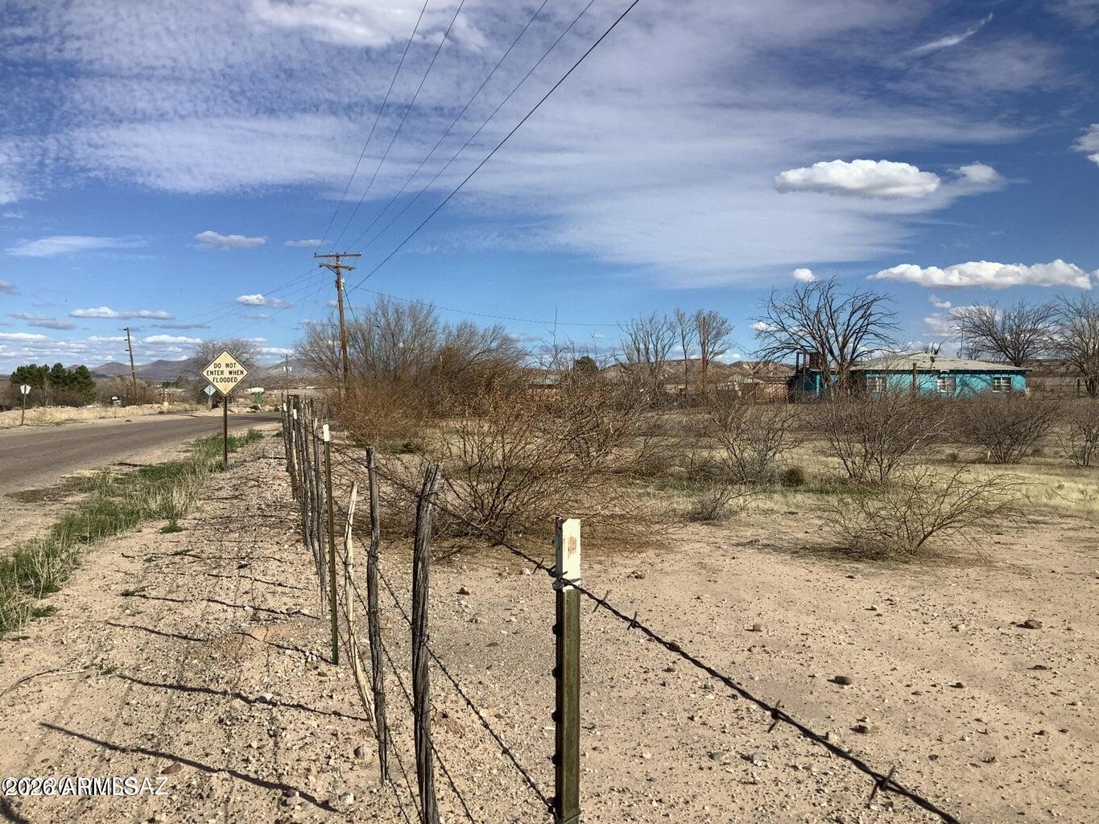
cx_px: 550
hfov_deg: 58.3
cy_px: 412
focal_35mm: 31
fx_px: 984
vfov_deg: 45.4
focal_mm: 3.3
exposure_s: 1/2331
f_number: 2.4
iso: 25
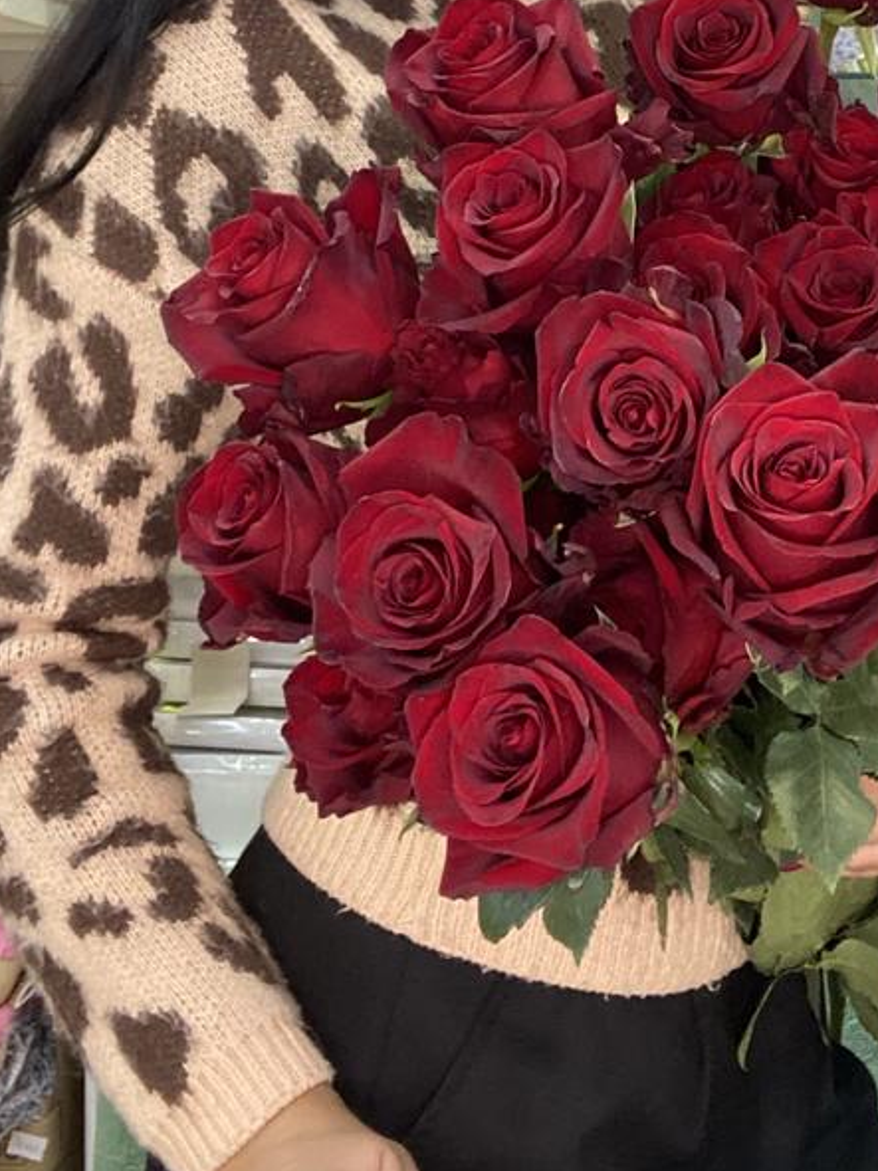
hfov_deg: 27.7
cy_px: 174
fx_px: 1759
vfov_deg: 35.2
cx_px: 646
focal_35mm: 52
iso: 320
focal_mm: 2.71
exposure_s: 1/60
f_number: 2.2
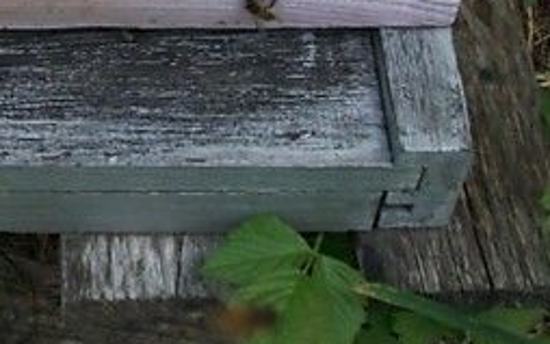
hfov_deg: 18.8
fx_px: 1605
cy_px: -175
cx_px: -37
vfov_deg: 11.7
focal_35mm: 107
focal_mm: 5.7
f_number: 2.9
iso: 80
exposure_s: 1/320
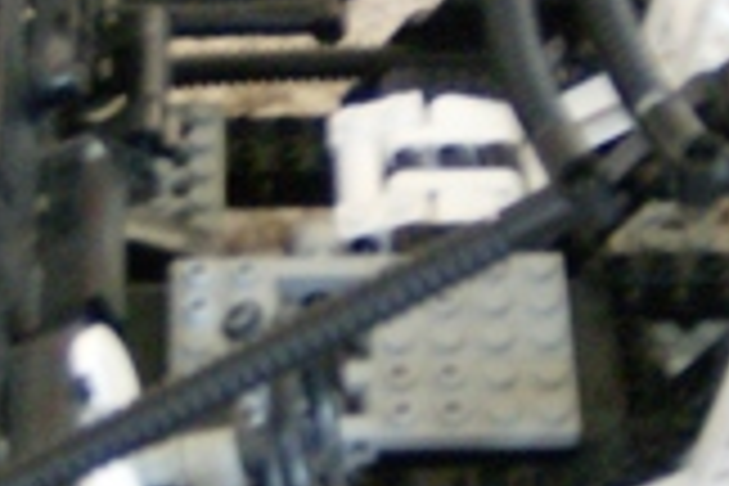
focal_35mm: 163
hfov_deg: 12.6
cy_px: 234
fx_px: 3300
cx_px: 356
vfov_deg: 8.4
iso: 200
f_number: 2.8
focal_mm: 6
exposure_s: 1/10.4
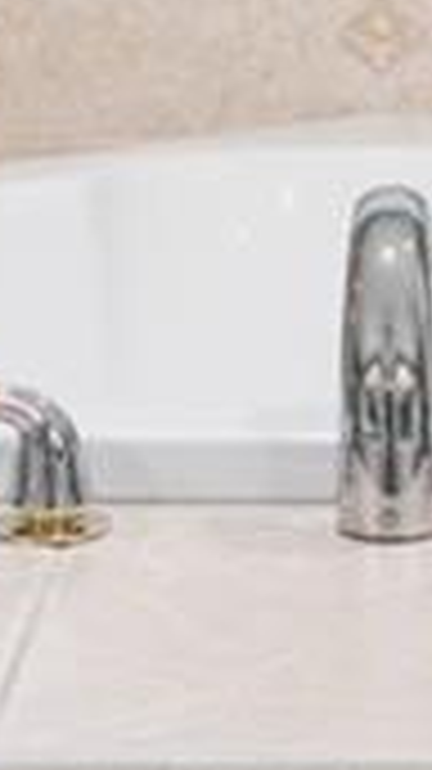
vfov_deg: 15.0
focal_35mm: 137
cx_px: 364
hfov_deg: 8.8
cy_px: -230
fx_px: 2794
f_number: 7.1
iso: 250
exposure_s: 1/2.5
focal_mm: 14
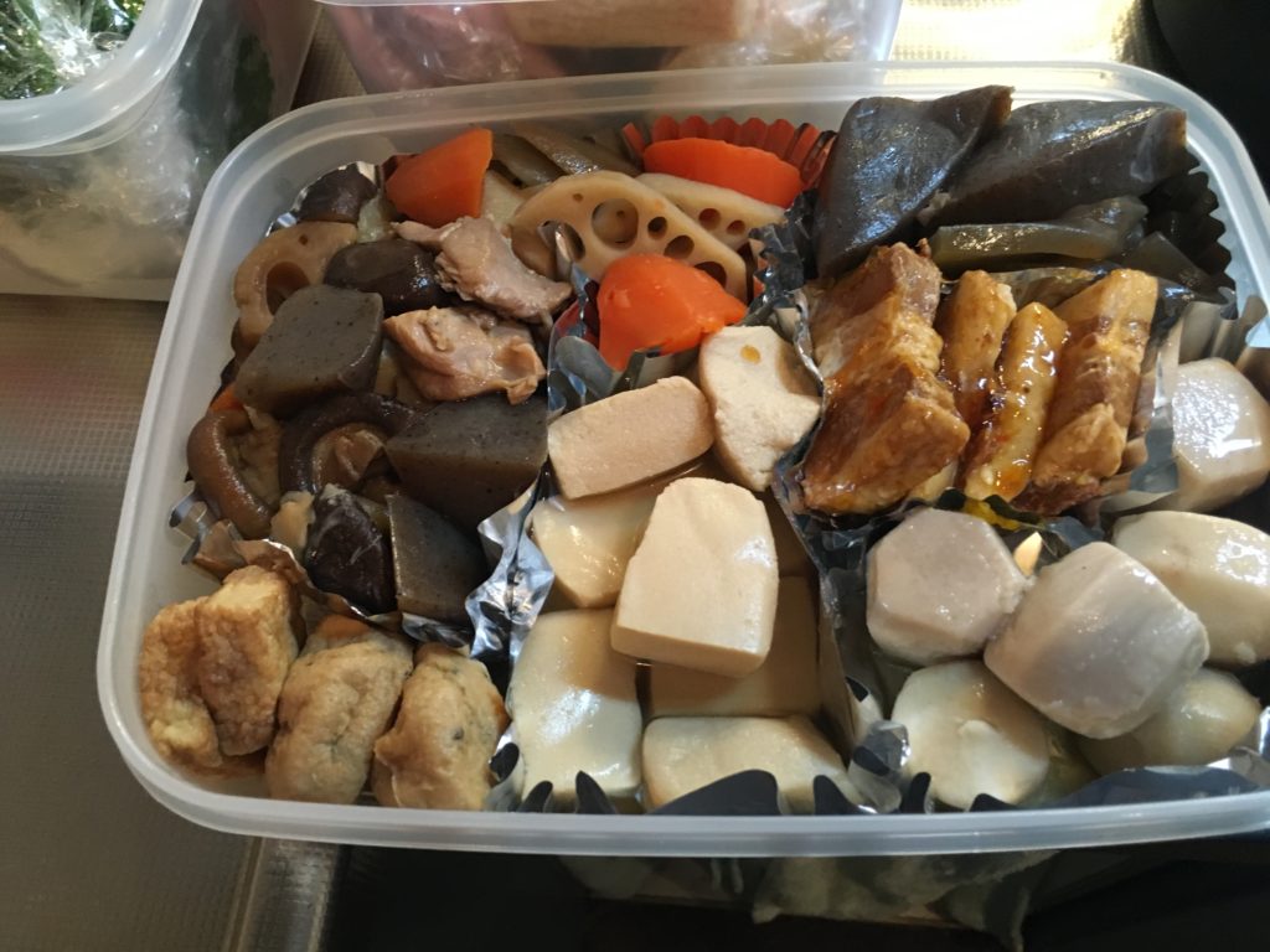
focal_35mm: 29
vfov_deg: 48.2
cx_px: 635
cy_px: 476
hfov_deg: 61.7
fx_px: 1064
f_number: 2.2
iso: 200
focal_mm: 4.15
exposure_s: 1/30
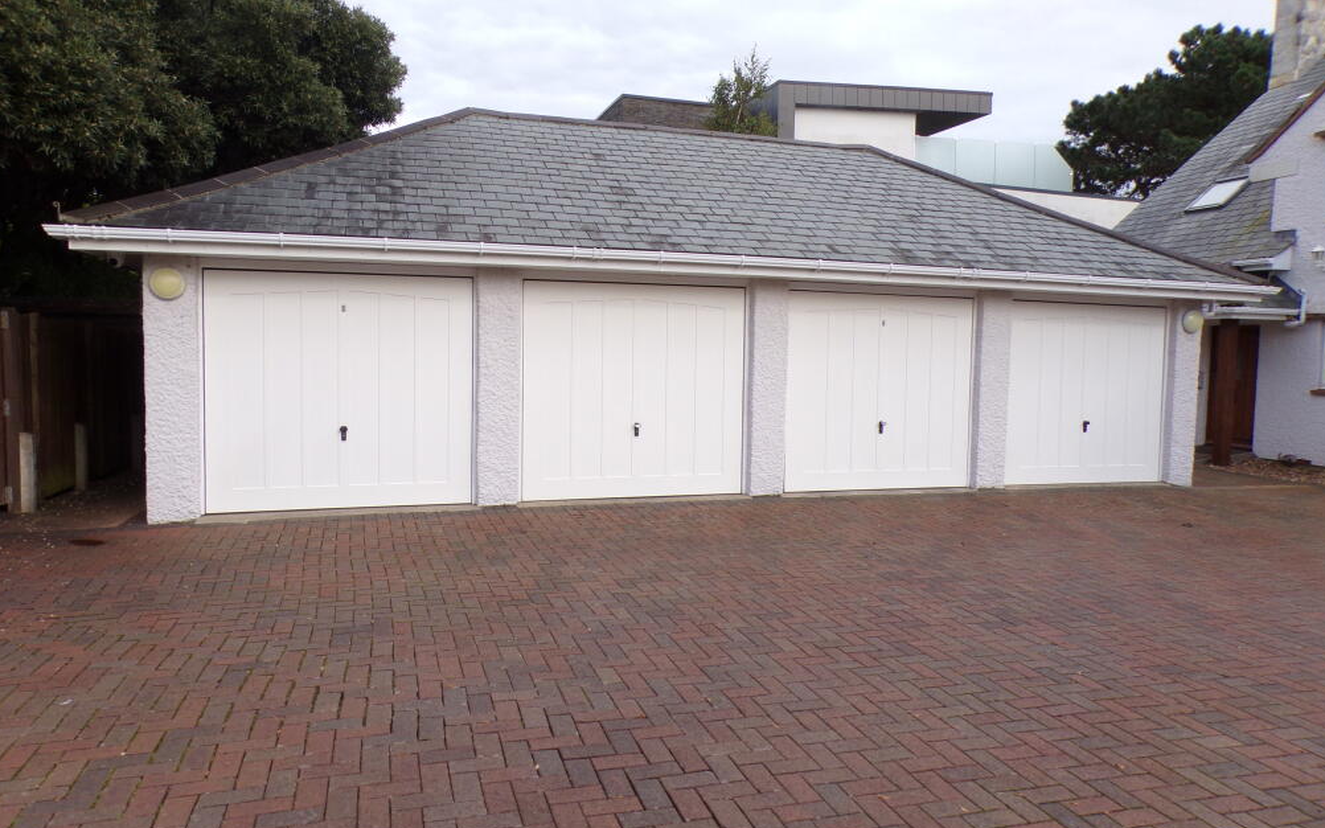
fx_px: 939
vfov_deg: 47.5
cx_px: 666
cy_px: 380
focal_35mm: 26
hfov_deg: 70.4
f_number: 5.8
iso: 80
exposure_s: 1/160
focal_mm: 4.3
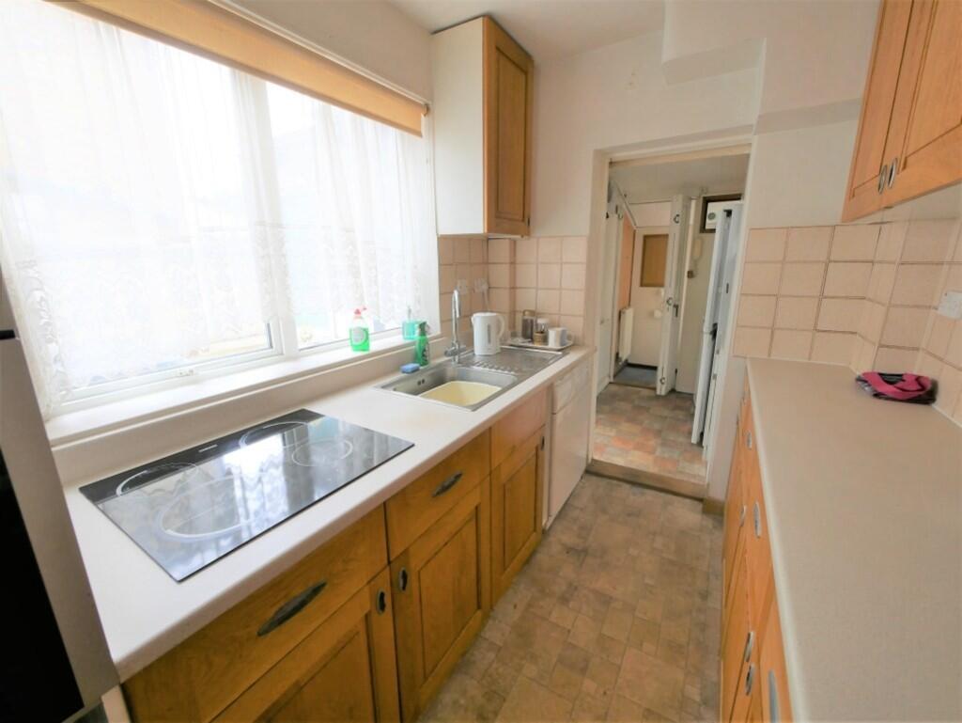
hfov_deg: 102.0
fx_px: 389
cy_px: 362
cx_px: 481
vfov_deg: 85.7
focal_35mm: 14
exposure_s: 1/80
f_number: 4
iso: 200
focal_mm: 7
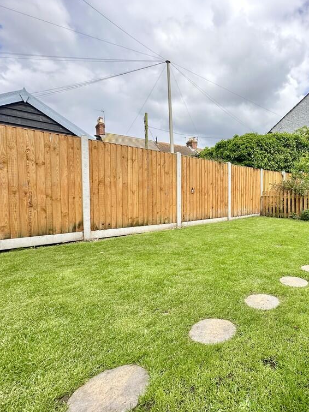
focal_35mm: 19
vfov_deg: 84.7
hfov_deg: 62.5
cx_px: 249
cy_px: 204
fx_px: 226
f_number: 2.2
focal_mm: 2.22
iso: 50
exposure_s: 1/1335
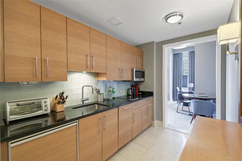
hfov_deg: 100.4
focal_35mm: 15
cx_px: 121
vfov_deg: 77.3
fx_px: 101
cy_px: 80
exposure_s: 1/3.33
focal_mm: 10
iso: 320
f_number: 8
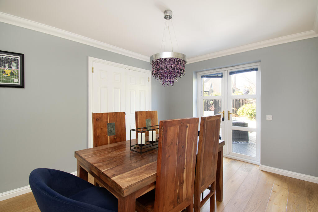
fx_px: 132
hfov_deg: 100.4
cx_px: 159
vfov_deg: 77.3
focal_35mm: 15
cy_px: 106
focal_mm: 10
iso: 320
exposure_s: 1/5
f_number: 9
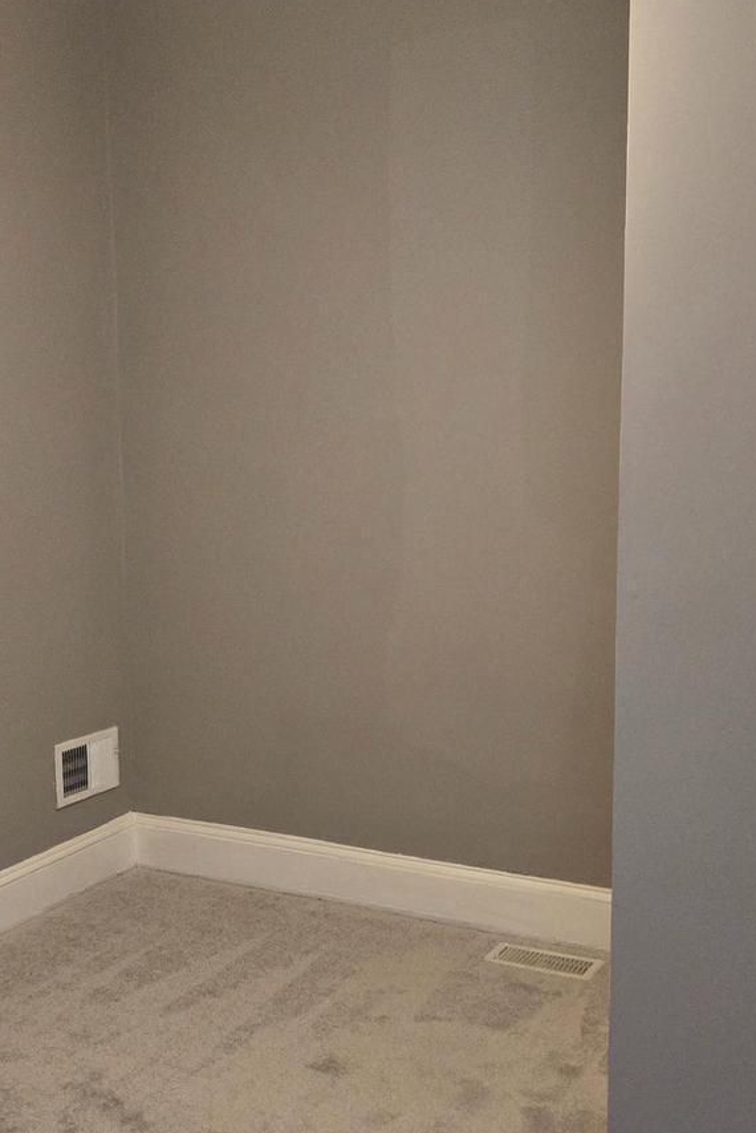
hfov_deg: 31.2
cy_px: 622
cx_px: 393
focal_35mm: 43
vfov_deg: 45.4
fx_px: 1353
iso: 1000
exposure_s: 1/60
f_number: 1.8
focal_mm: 5.4
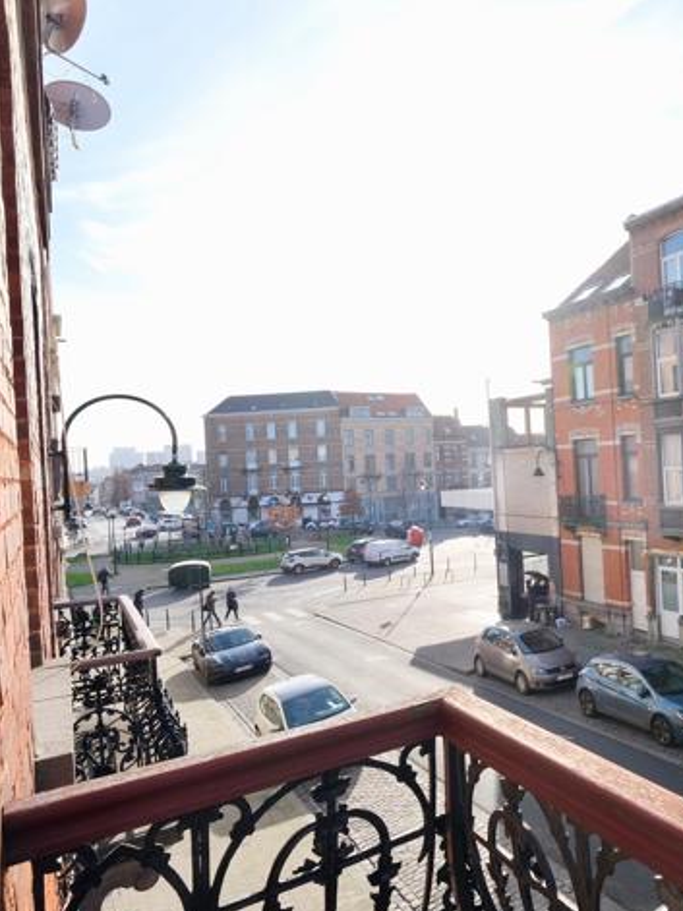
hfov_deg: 48.2
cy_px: 460
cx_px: 633
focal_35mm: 25
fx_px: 658
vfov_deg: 69.4
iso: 320
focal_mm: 11.5
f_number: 7.1
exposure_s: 1/240
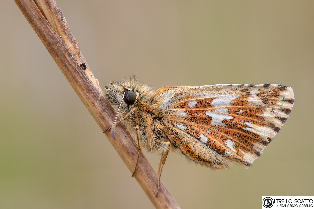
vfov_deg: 8.7
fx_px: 1374
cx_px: 157
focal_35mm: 158
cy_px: 104
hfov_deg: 13.0
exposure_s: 1/20
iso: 100
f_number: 16
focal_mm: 105
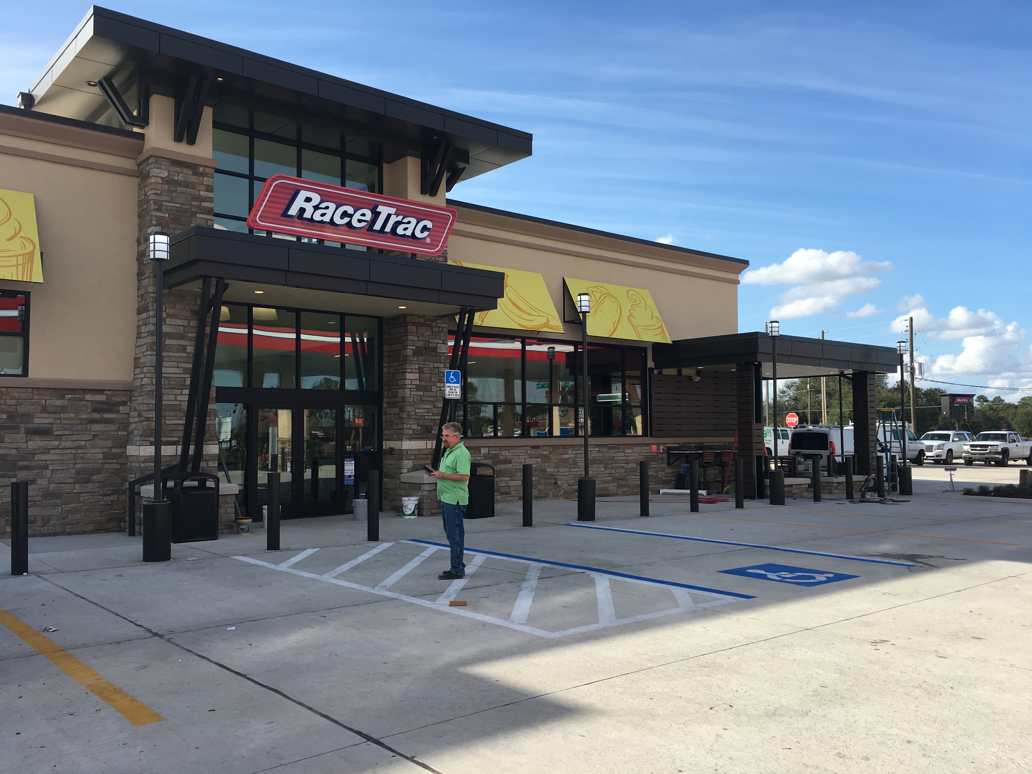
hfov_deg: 61.7
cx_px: 516
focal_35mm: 29
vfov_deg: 48.2
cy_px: 387
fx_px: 865
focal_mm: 4.15
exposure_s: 1/1040
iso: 25
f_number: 2.2
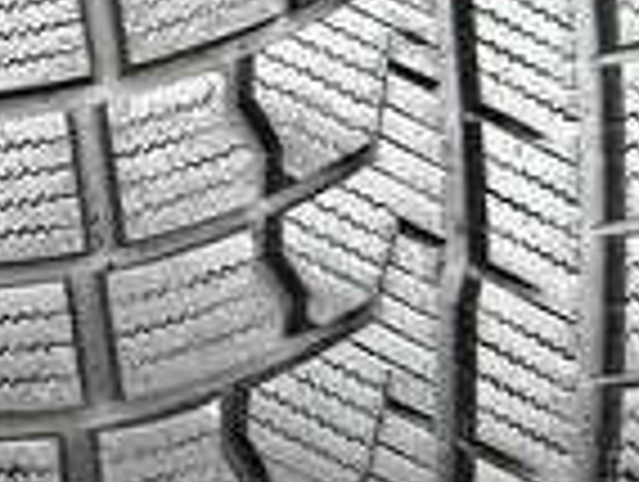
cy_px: 117
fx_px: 1405
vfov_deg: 19.3
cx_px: -198
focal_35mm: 76
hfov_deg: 22.8
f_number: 1.78
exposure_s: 1/121
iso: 125
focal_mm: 6.86
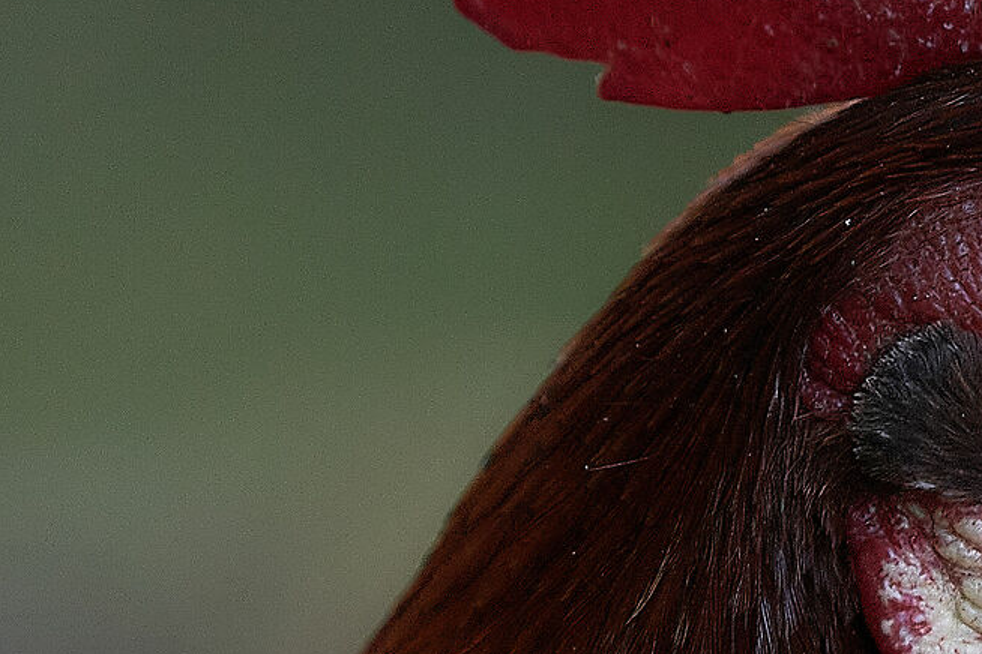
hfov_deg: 1.6
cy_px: 614
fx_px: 34231
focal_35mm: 1255
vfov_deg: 1.1
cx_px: 1476
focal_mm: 342
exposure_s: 1/500
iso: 2500
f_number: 5.6
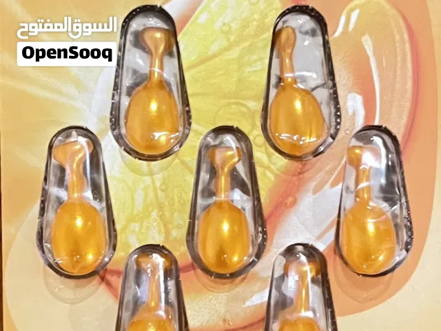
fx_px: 318
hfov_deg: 69.4
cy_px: 166
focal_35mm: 25
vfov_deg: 54.9
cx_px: 220
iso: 1000
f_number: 1.6
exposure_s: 1/25
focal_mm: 5.1
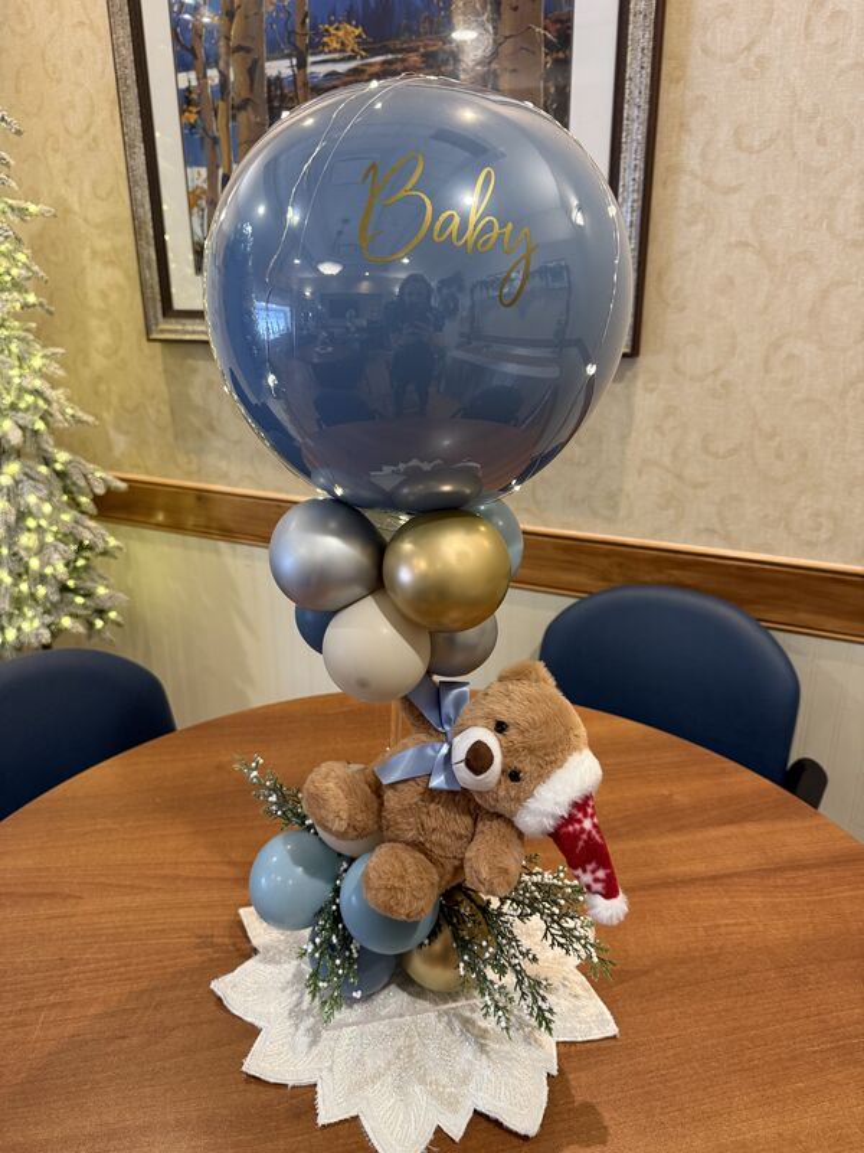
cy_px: 576
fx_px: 799
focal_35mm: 24
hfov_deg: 56.8
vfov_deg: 71.6
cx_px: 432
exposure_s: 1/60
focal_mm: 6.76
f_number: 1.78
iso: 200
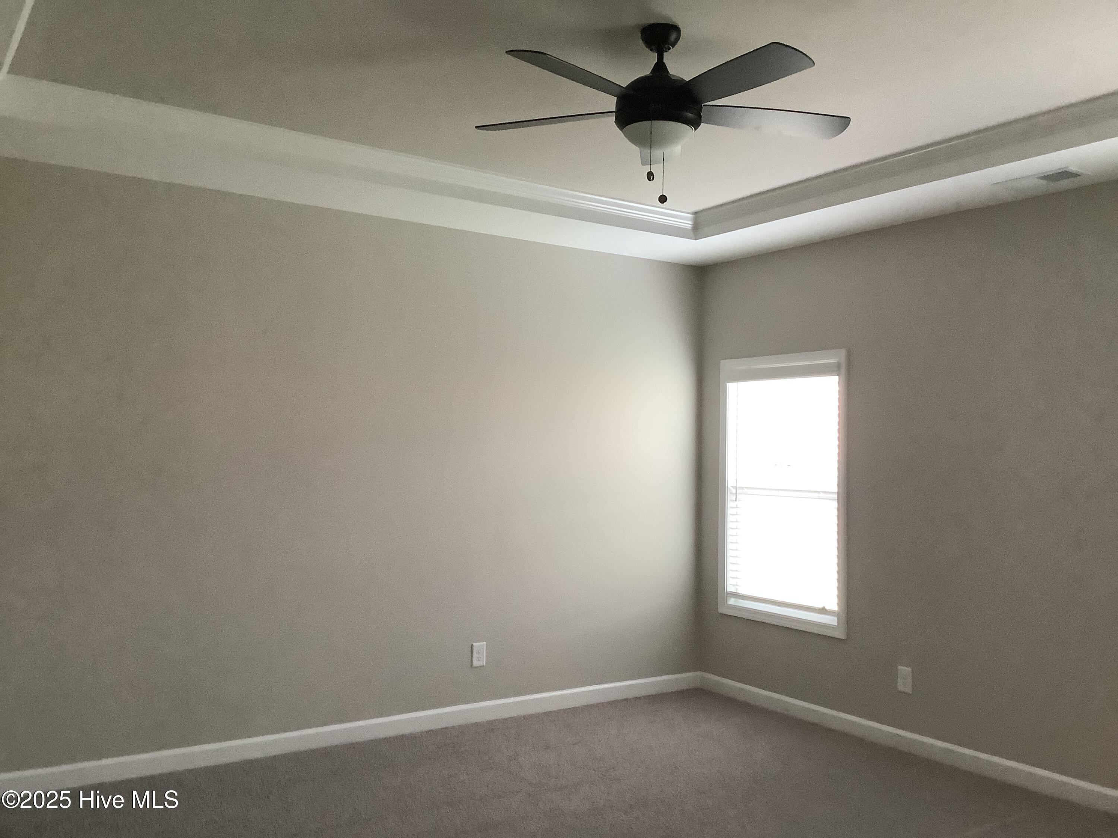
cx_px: 559
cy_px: 419
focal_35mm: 31
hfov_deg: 58.4
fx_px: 1001
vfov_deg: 45.4
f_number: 2.4
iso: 400
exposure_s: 1/60
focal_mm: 3.3
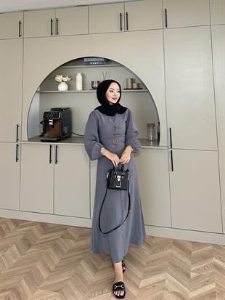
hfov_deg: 56.8
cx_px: 112
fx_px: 208
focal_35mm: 24
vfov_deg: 71.6
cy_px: 150
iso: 200
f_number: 1.78
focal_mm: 6.86
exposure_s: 1/121
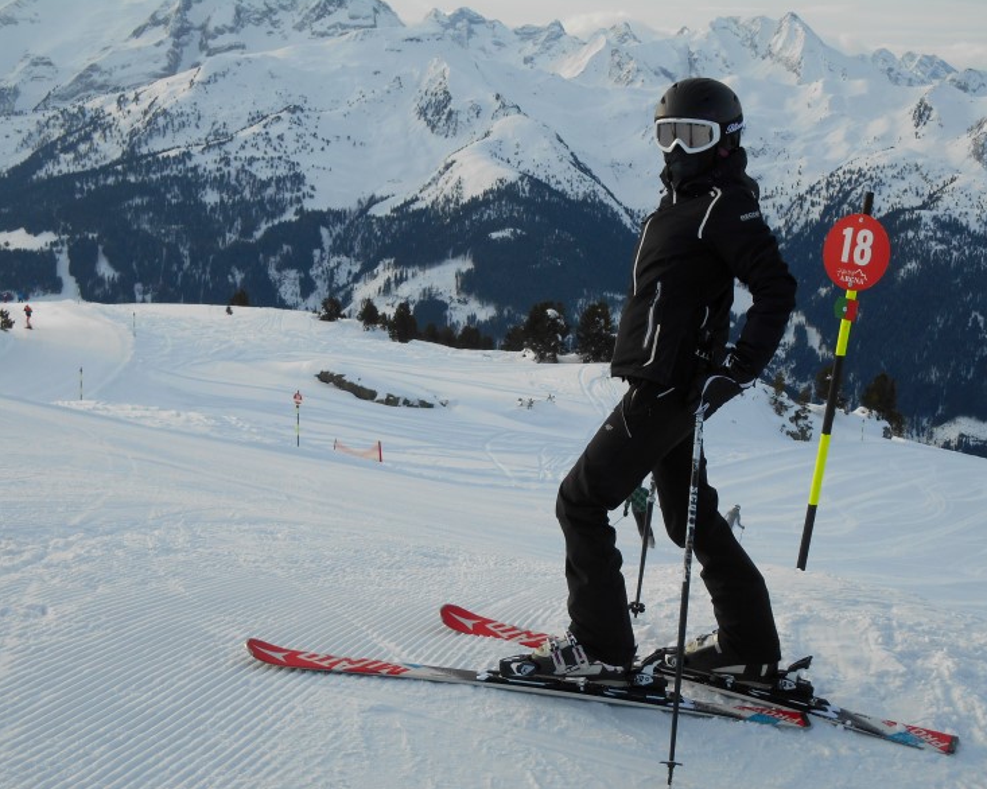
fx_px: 1431
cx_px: 493
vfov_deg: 30.8
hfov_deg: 38.1
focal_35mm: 49
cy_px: 400
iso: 80
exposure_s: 1/320
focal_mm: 8.3
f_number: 4
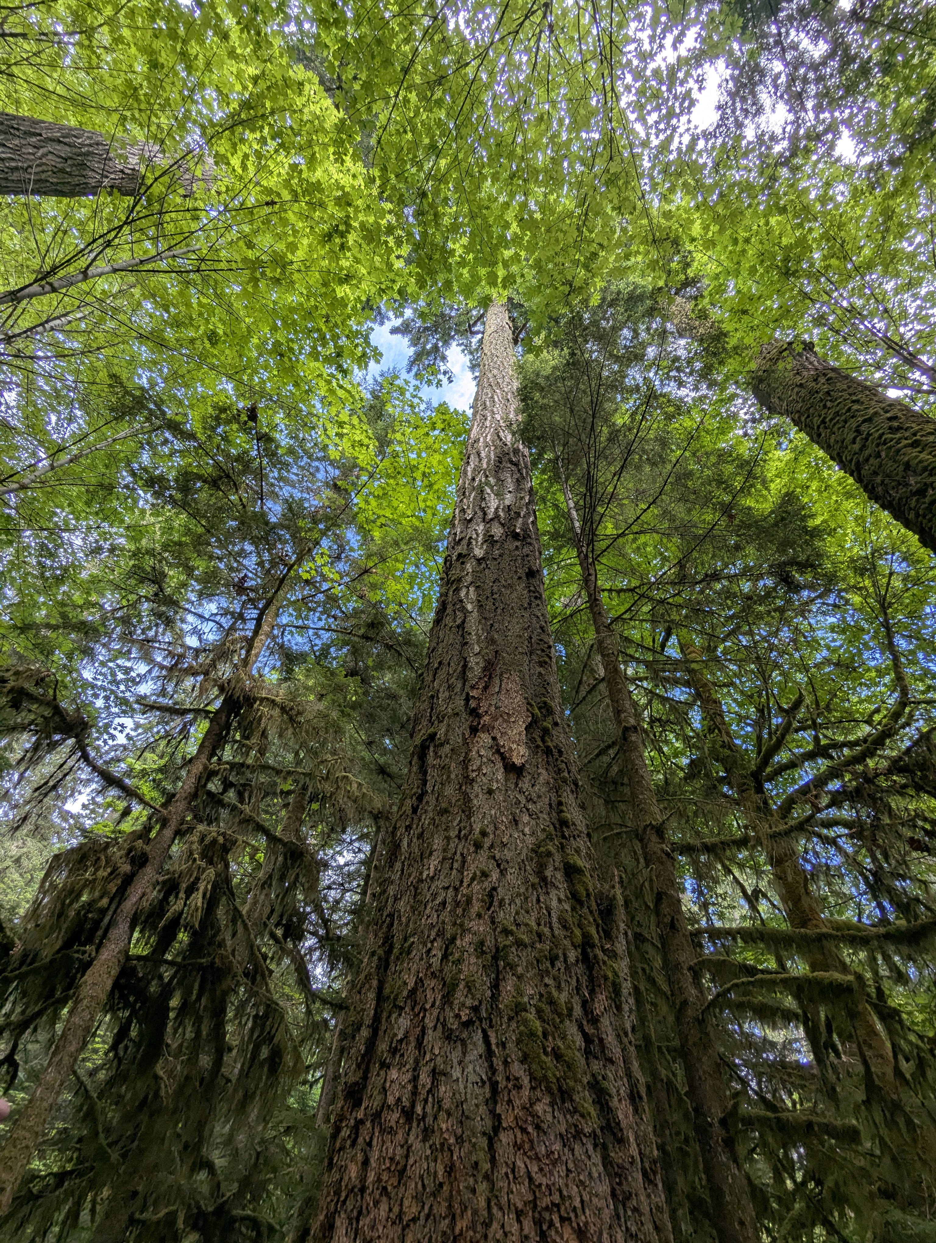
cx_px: 468
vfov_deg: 94.4
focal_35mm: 16
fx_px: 575
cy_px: 622
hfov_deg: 78.2
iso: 44
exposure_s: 1/314
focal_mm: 2.35
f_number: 2.2
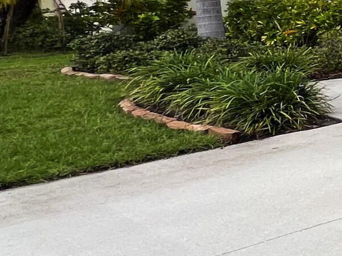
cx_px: 850
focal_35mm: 65
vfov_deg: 21.6
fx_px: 642
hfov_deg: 14.6
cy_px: -11
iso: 32
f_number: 1.8
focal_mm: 1.57
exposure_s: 1/1000
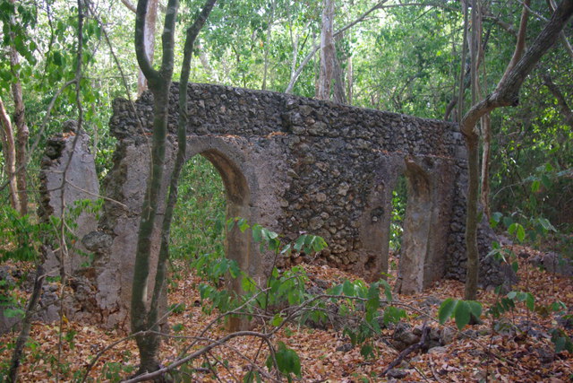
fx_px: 669
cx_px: 286
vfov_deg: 31.9
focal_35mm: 42
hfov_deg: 46.4
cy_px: 192
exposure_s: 1/45
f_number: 4
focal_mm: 28
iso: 800
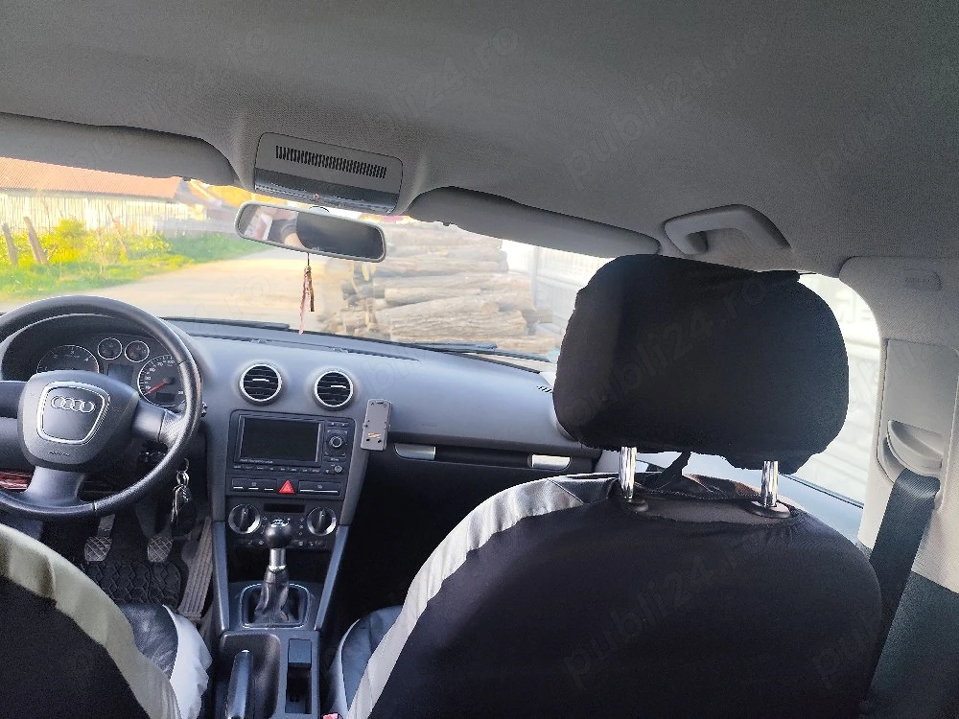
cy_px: 360
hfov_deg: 73.9
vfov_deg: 58.9
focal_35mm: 23
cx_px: 480
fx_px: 637
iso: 200
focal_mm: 6.19
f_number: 1.65
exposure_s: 1/100
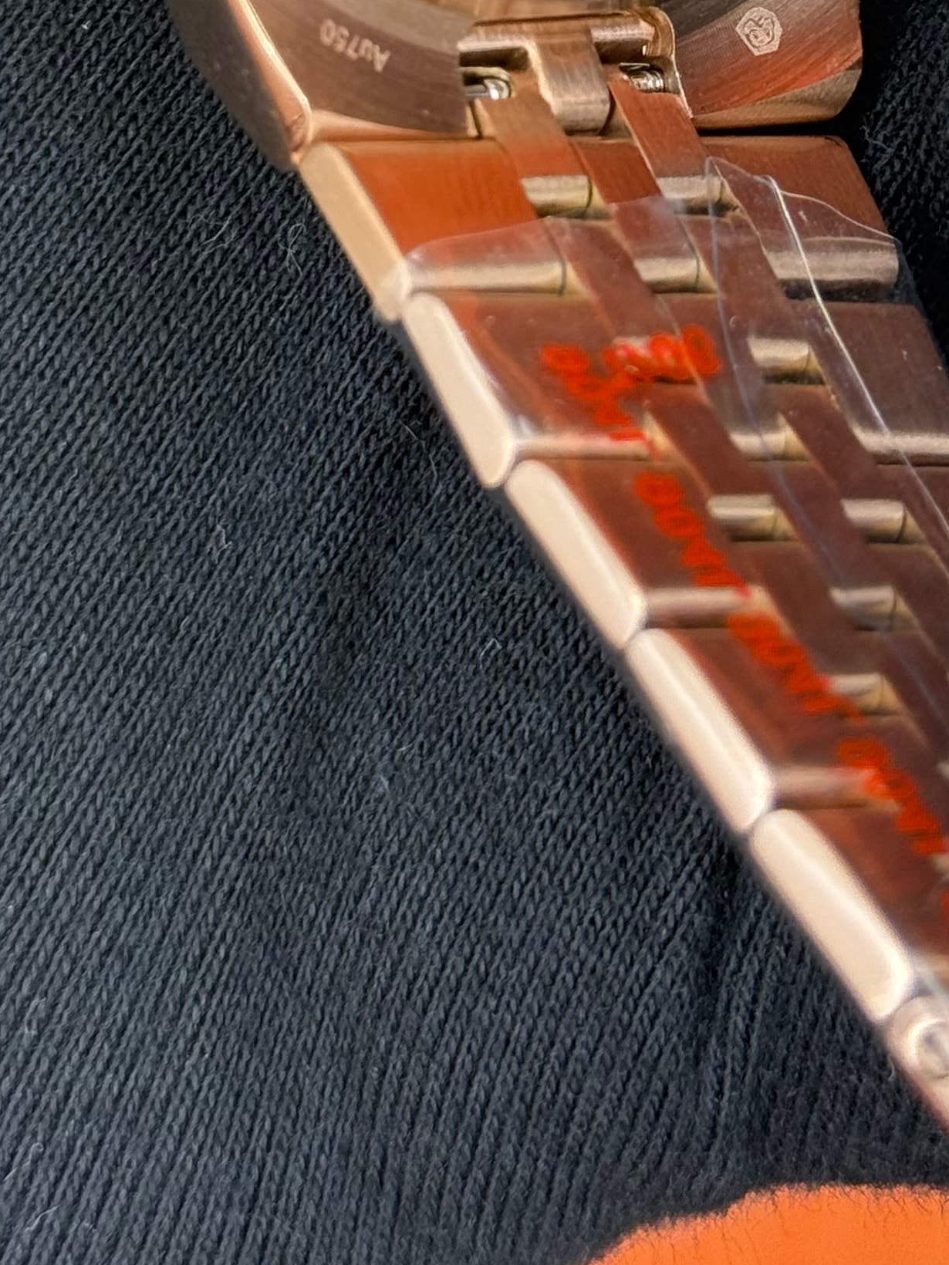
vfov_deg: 16.1
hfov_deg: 12.6
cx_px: 420
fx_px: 4313
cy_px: -197
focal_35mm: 118
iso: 100
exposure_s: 1/370
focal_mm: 6.76
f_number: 1.78
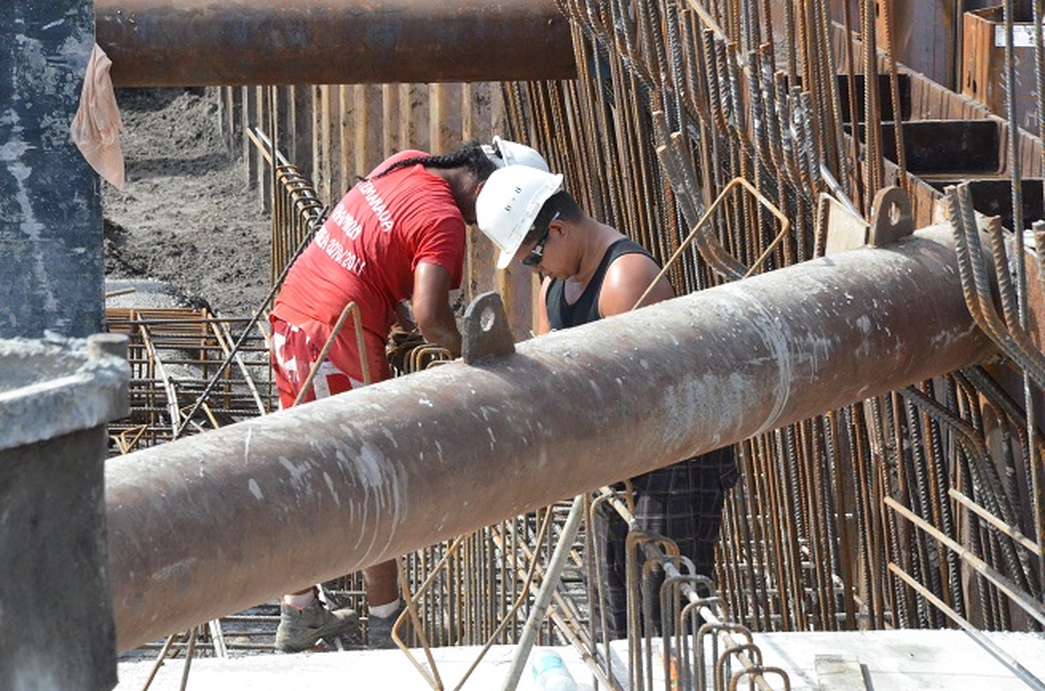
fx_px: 4560
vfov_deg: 8.7
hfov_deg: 13.1
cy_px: 346
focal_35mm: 158
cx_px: 522
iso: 3200
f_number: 16
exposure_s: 1/1000
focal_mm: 105
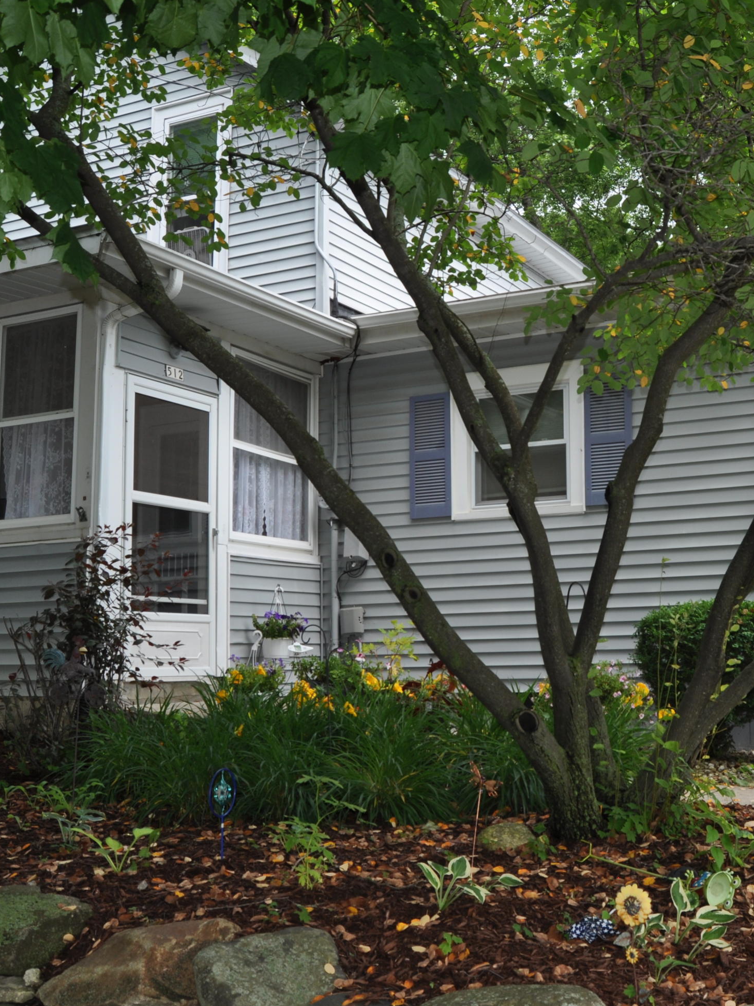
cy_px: 510
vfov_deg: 46.8
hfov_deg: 35.1
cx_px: 567
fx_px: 1162
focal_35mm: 40
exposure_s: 1/200
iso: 200
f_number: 7.1
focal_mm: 18
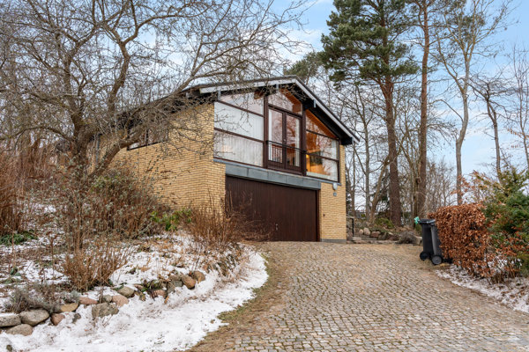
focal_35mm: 29
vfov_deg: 45.0
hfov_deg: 63.7
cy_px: 176
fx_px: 426
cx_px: 264
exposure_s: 1/50
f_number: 8
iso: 640
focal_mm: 29
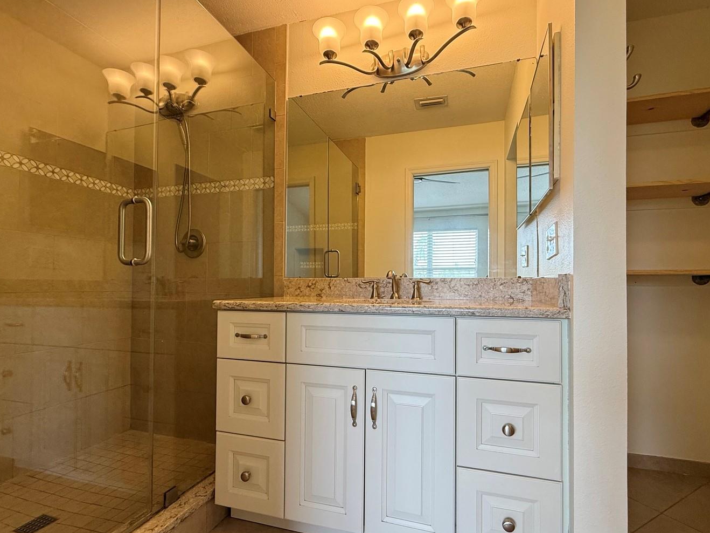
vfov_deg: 74.7
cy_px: 281
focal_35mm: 17
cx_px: 375
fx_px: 349
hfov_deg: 90.9
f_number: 2.2
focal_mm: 2.22
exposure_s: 1/120
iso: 125
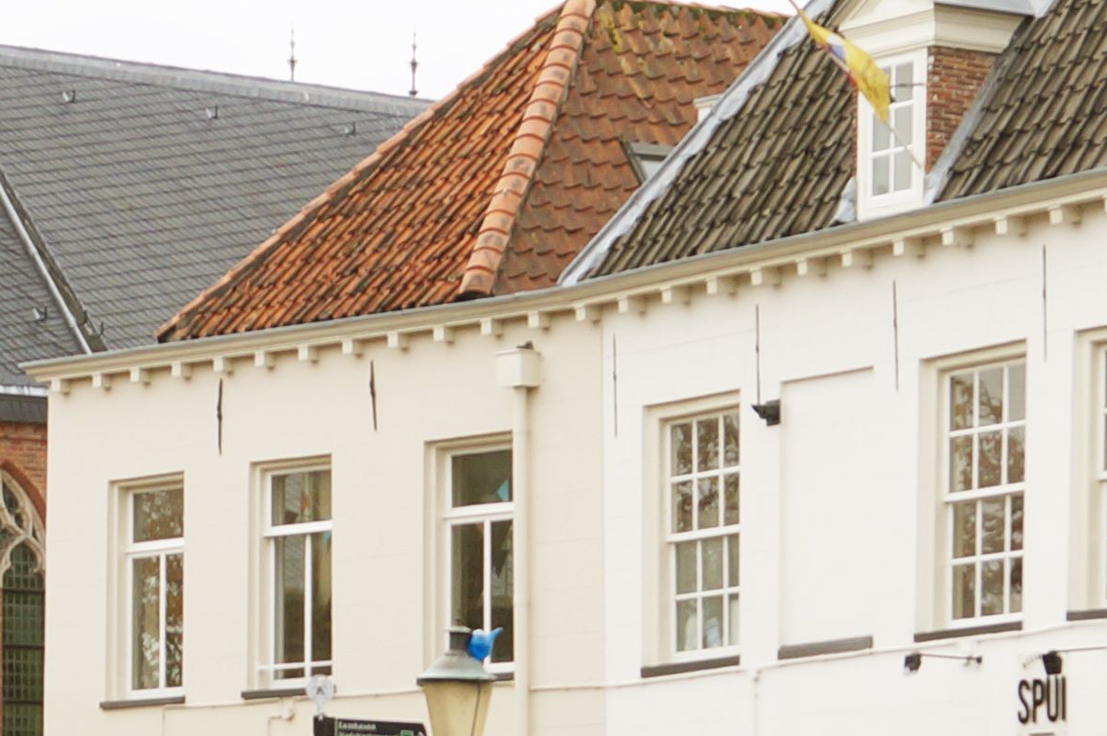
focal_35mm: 193
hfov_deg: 10.6
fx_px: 5931
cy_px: 1021
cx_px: 167
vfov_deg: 7.0
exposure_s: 1/125
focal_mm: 28
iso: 100
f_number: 6.3
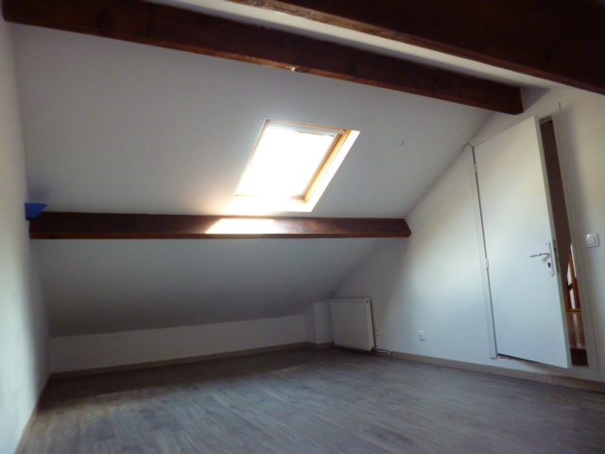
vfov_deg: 56.8
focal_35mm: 24
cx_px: 302
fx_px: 419
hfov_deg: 71.6
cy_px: 227
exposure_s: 1/60
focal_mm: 4.3
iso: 250
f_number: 2.5
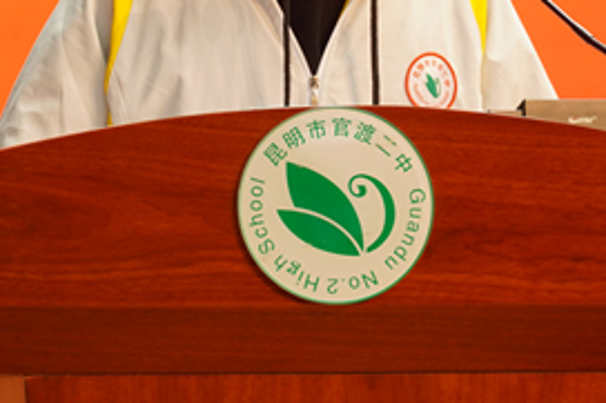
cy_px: -29
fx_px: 6566
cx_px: 296
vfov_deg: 3.5
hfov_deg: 5.3
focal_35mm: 390
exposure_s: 1/20
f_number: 5.6
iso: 500
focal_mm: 101
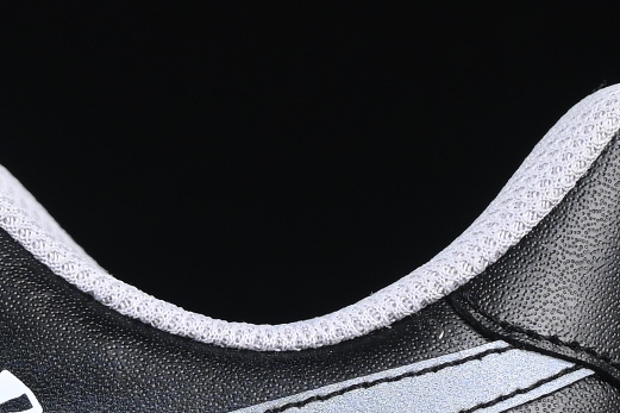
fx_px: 6904
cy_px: 382
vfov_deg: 3.4
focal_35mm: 401
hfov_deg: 5.1
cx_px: -370
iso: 160
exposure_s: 1/60
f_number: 6.3
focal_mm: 50
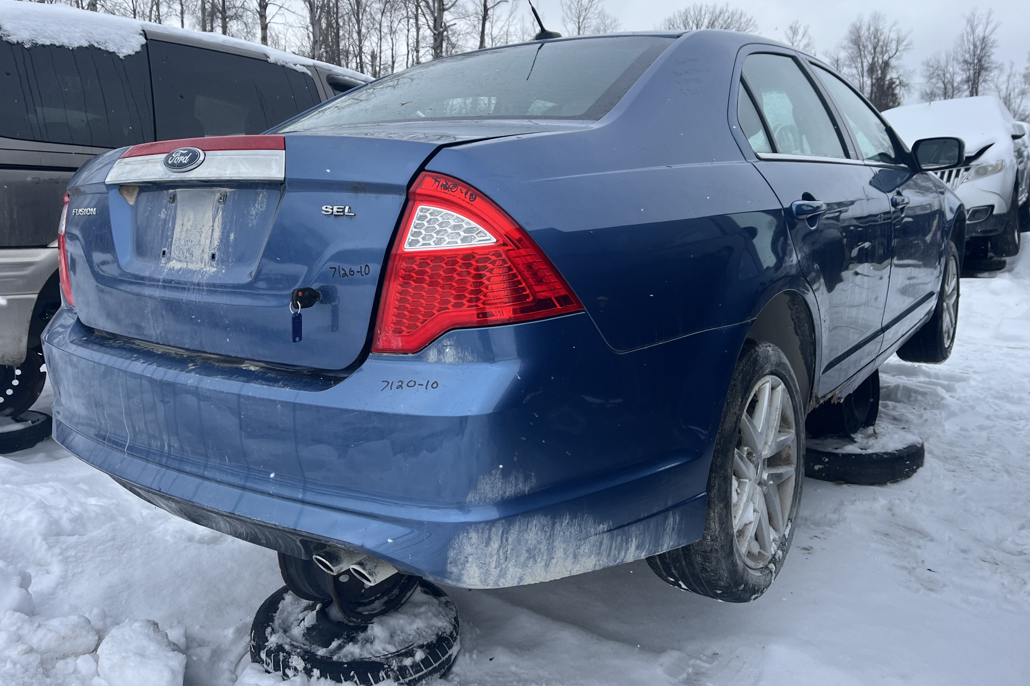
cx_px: 508
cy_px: 293
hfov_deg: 65.5
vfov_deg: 46.3
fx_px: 801
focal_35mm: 28
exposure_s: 1/1695
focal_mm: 5.1
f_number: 1.6
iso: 50
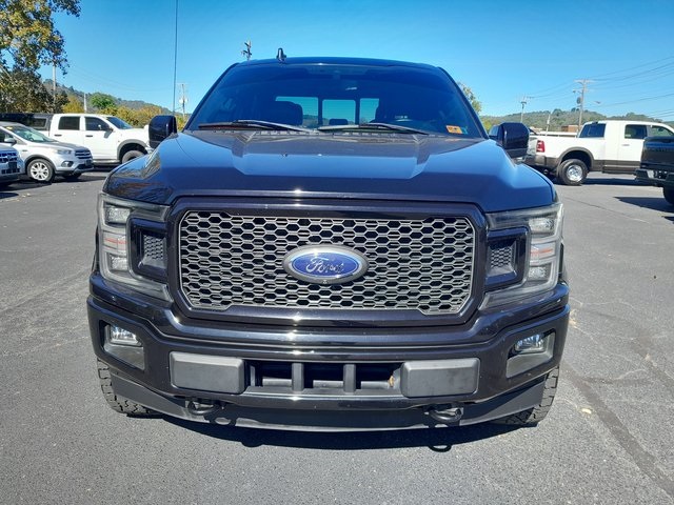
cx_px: 337
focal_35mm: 27
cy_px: 252
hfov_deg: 65.3
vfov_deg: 51.4
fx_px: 526
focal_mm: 4
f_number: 1.8
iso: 40
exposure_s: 1/191
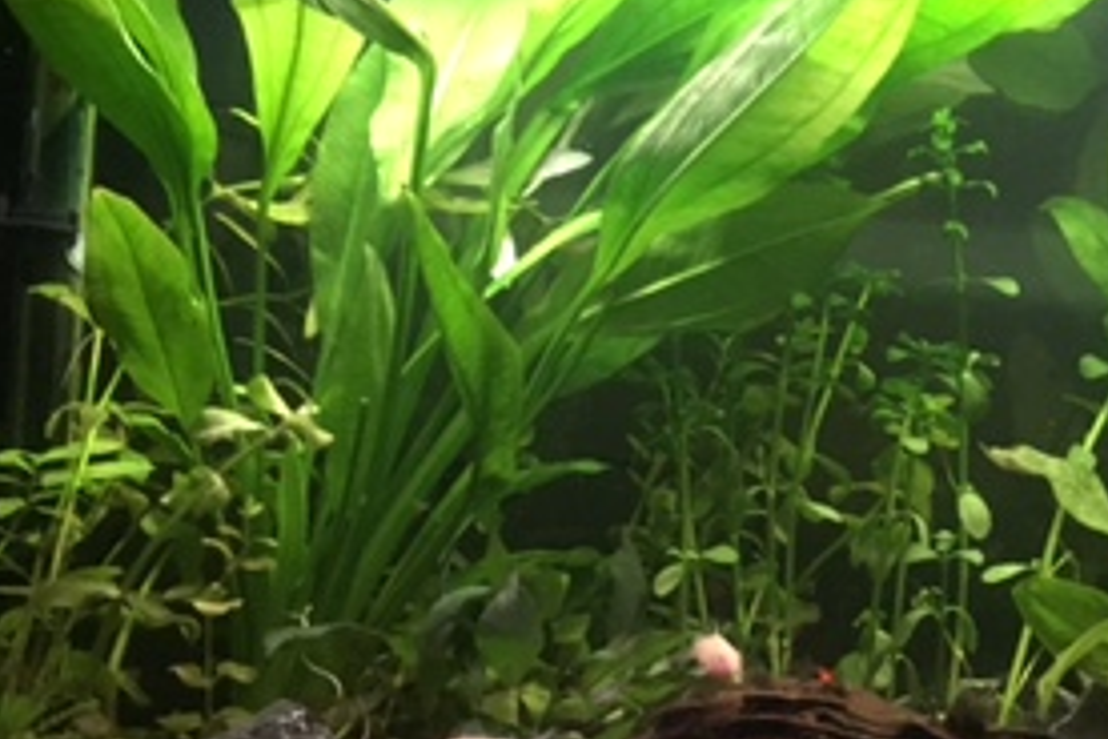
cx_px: 915
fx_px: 2154
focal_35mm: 70
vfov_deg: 19.5
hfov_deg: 28.1
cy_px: 361
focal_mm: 4.15
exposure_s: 1/20
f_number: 2.2
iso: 200
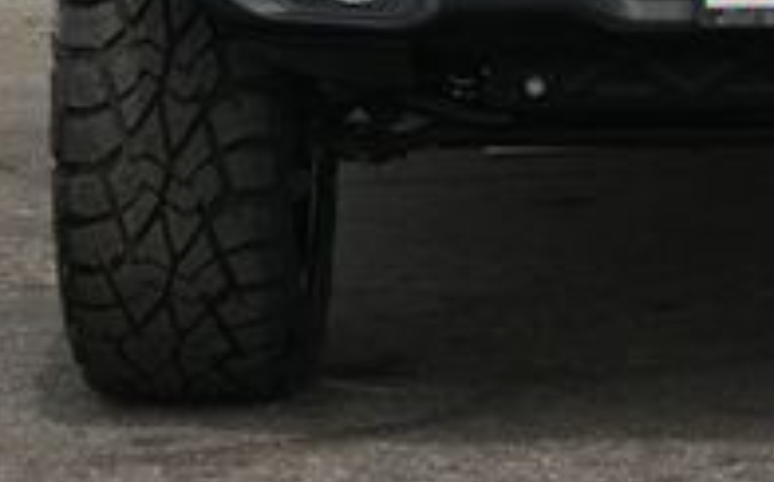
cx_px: 817
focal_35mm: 215
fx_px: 4523
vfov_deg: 6.0
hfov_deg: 9.7
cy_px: -284
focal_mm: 43
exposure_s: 1/250
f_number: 6
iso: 110
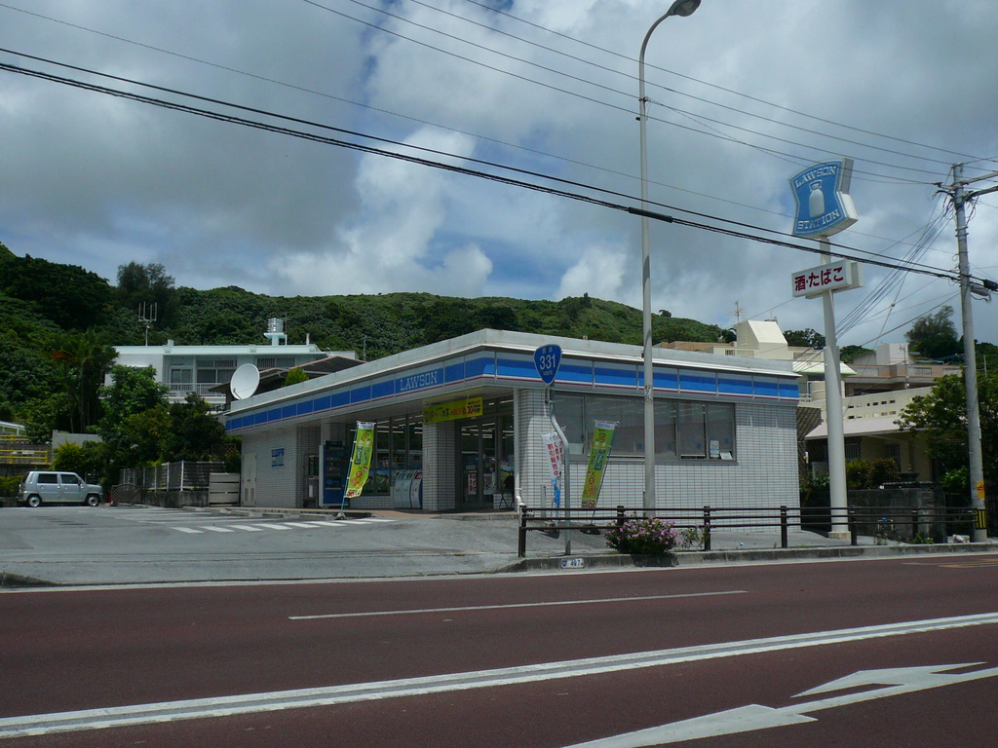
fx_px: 923
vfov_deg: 44.2
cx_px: 499
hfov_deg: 56.8
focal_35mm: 32
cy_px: 374
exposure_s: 1/640
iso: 100
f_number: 8
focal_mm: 4.6
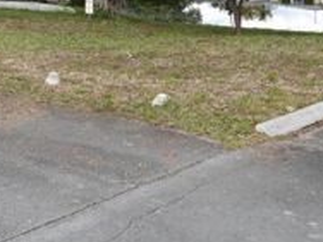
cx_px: 131
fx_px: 597
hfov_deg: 30.2
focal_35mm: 64
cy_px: -25
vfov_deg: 21.7
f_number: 2.8
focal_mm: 4.3
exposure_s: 1/500
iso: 100
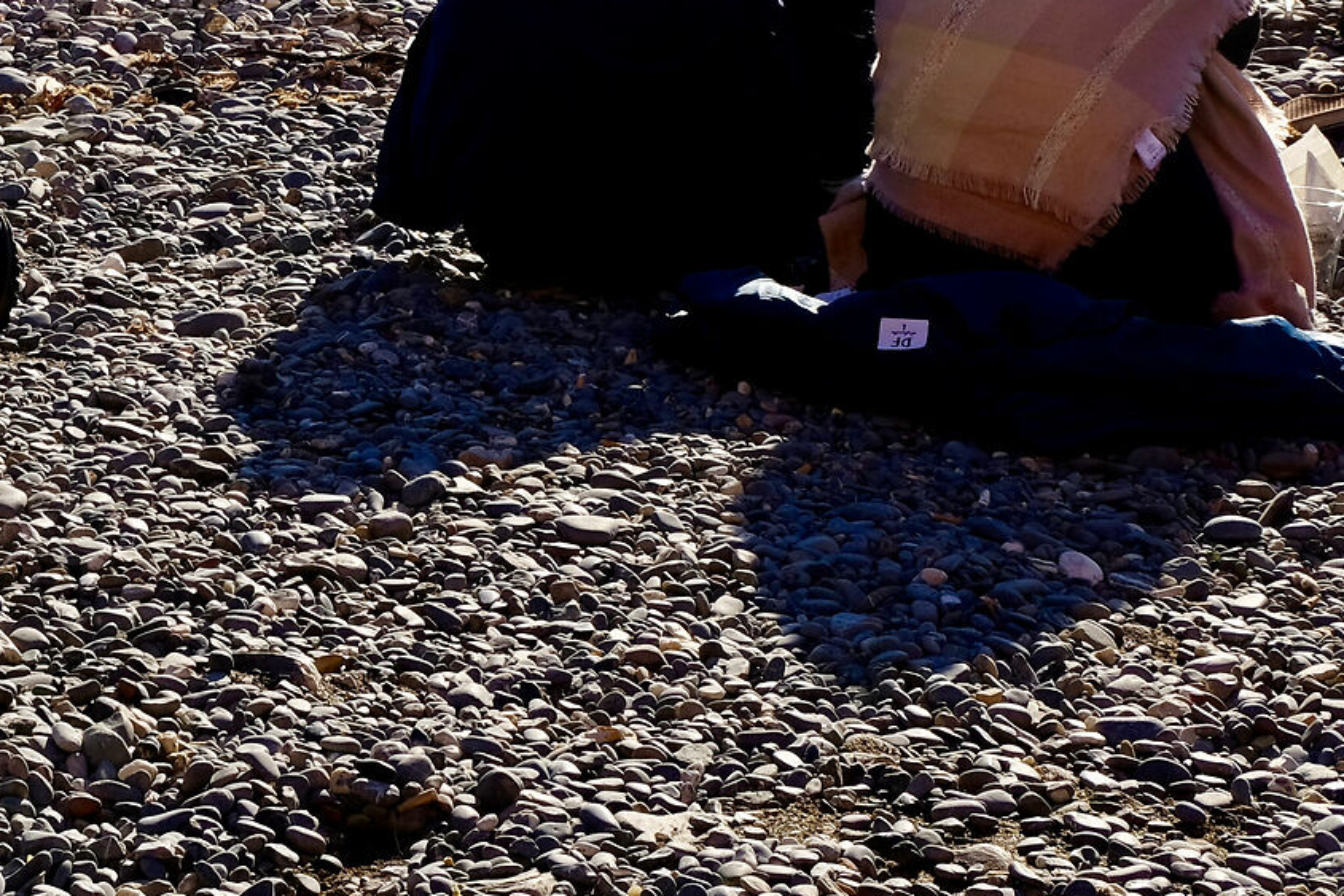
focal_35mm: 91
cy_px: -309
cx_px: 83
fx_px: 3398
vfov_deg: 14.3
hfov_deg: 21.8
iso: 200
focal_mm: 21.4
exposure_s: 1/420
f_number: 9
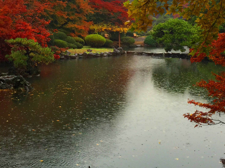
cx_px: 120
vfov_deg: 22.4
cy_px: 19
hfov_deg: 30.3
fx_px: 416
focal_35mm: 64
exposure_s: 1/60
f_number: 2.2
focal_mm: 4.15
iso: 32
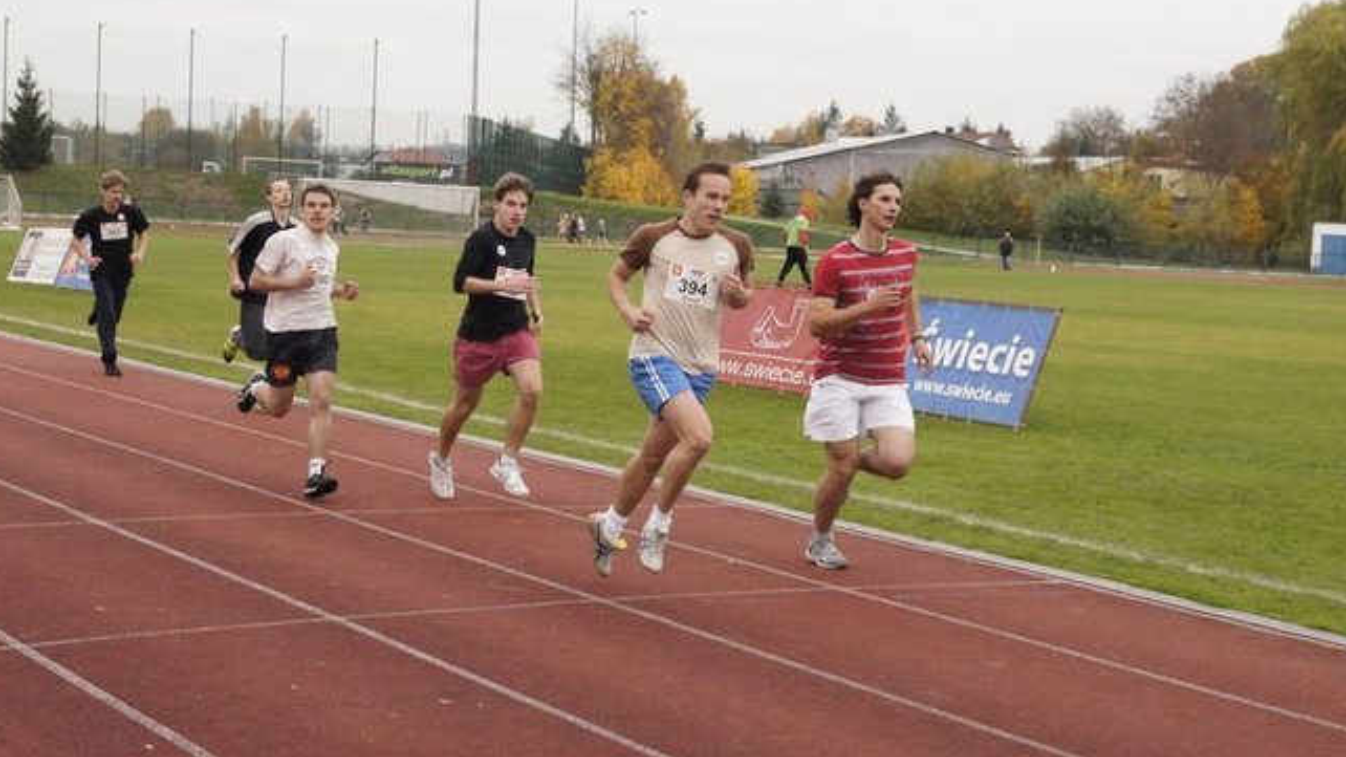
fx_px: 2553
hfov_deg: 29.5
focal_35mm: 72
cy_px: 340
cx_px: 671
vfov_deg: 16.9
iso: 3200
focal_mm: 45
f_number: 11
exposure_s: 1/800
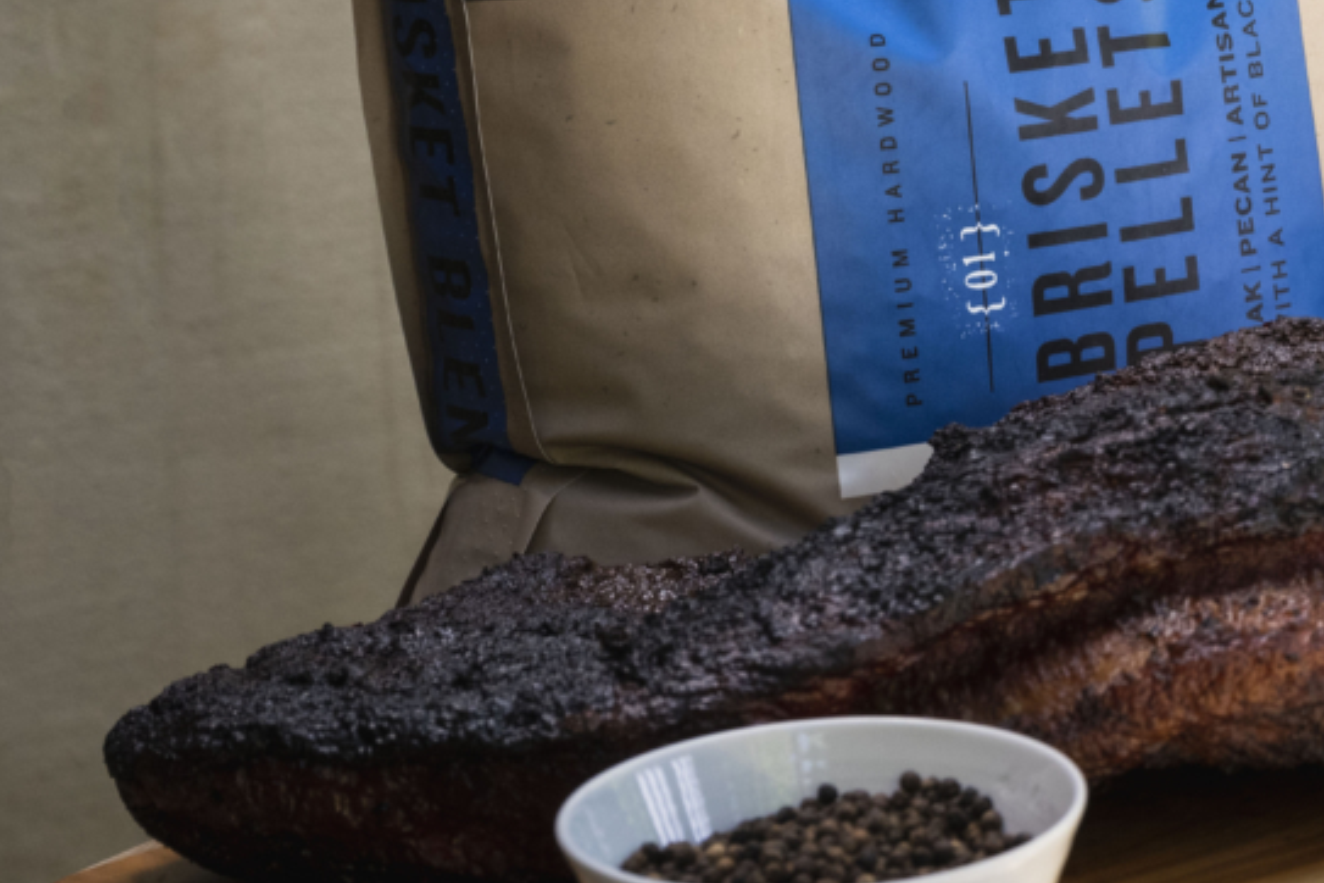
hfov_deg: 15.3
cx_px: 1768
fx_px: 4670
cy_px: 156
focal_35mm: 127
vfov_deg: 10.8
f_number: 6.3
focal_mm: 46
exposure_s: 1/100
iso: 500
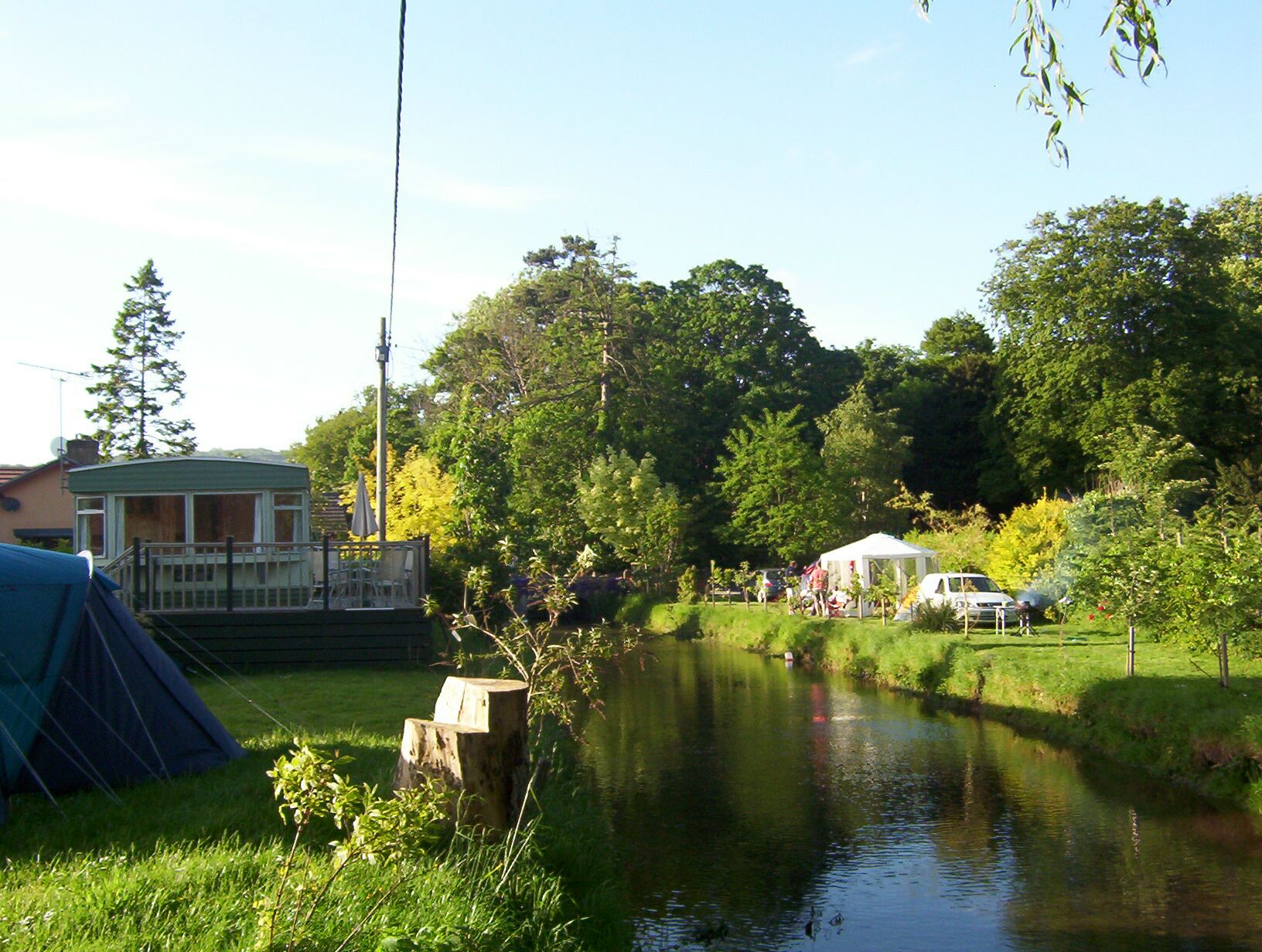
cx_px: 631
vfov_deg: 39.8
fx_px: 1316
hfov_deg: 51.2
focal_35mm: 36
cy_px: 476
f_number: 2.76
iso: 100
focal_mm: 5.54
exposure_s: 1/624
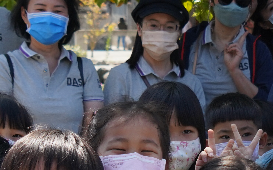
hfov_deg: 15.7
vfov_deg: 9.9
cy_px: 205
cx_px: 257
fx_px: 975
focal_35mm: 131
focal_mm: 24
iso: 320
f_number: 4
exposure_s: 1/1600
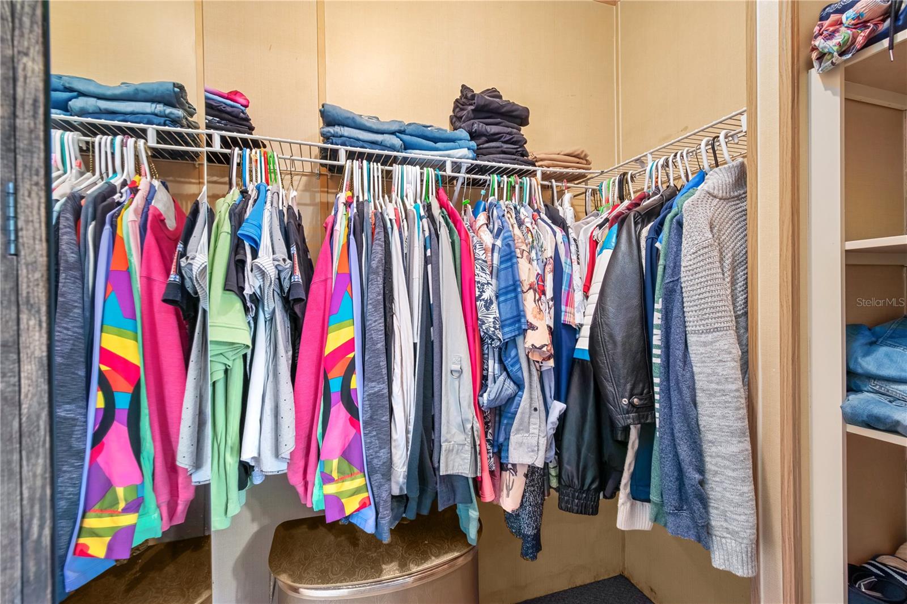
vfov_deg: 77.3
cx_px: 454
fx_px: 378
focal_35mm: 15
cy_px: 302
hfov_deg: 100.4
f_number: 9
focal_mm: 10
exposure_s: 1/2
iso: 250
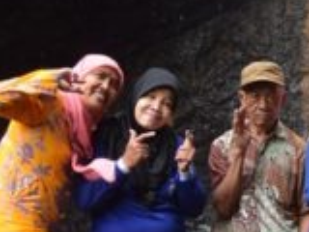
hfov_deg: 12.0
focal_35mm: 159
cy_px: 128
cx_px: 411
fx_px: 1422
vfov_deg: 9.3
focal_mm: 23
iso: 400
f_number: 4
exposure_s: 1/60
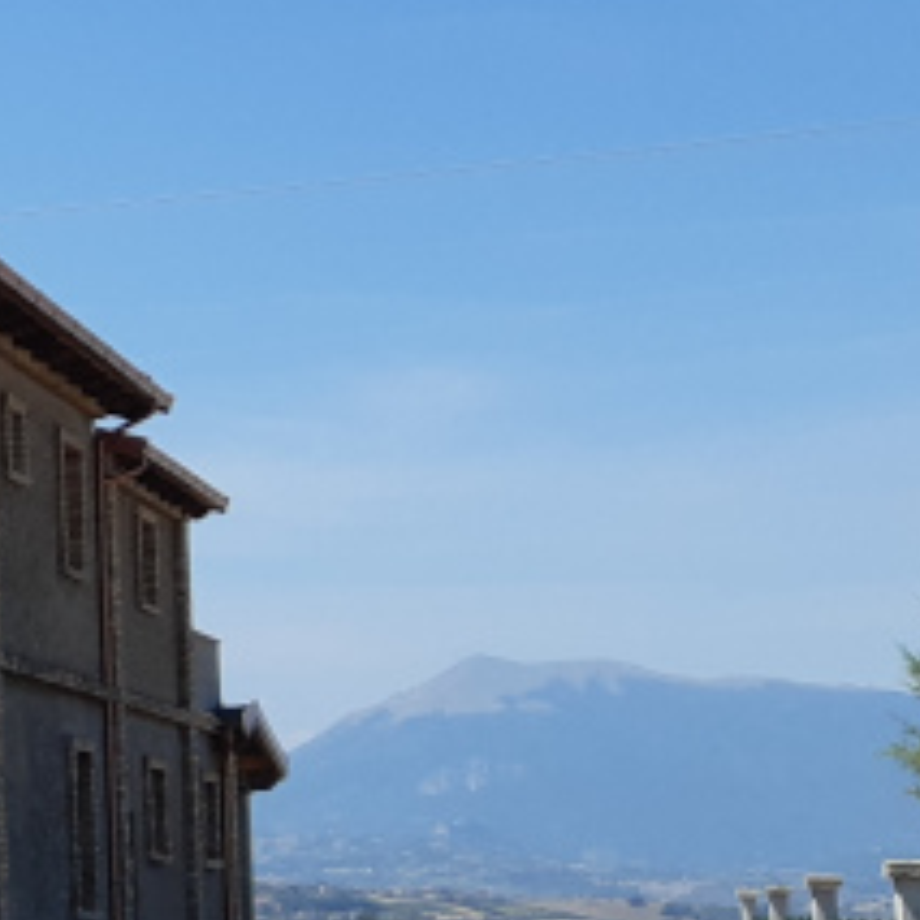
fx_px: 3247
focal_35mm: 108
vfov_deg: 16.1
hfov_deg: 13.1
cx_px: -1114
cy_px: 346
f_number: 1.7
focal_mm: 3.92
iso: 40
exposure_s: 1/1845
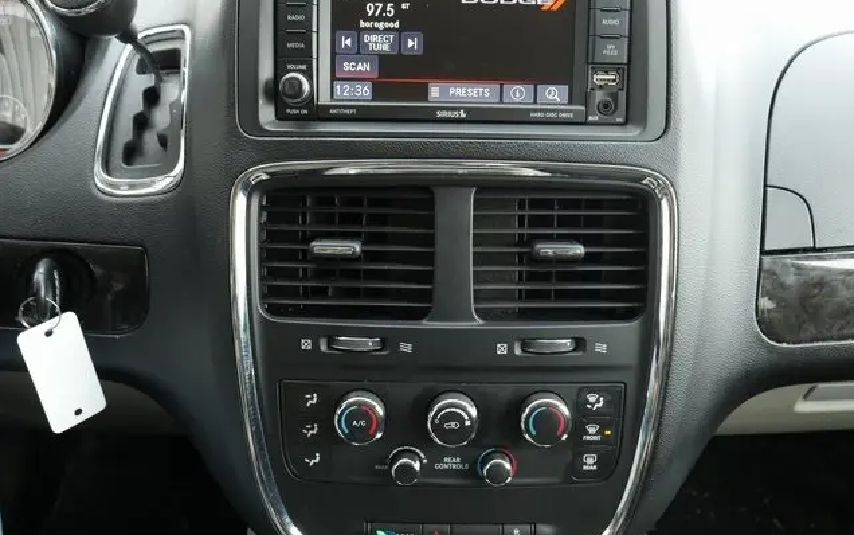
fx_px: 745
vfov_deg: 39.4
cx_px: 428
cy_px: 239
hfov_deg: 59.6
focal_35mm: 32
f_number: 5
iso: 800
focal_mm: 15
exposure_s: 1/60
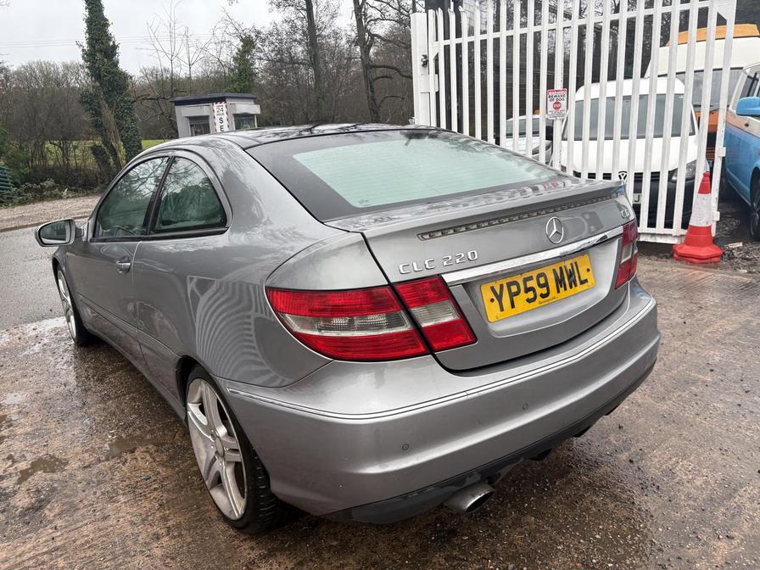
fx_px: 571
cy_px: 285
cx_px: 380
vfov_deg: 53.1
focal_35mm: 26
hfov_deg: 67.3
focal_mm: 5.96
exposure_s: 1/121
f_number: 1.6
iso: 64
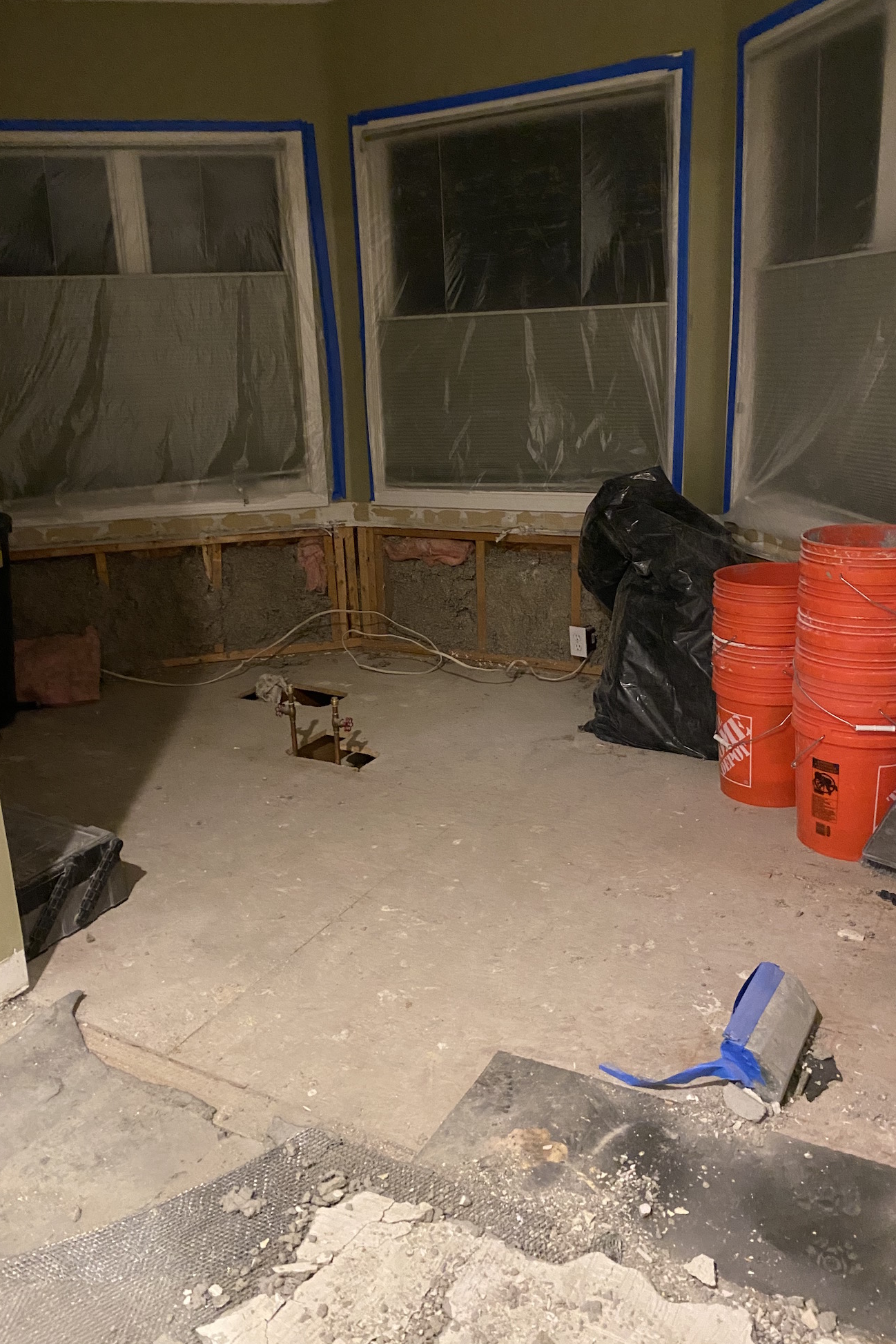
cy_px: 657
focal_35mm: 28
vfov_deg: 65.5
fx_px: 1045
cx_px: 452
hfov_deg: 46.4
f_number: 1.8
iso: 800
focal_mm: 4.25
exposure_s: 1/30
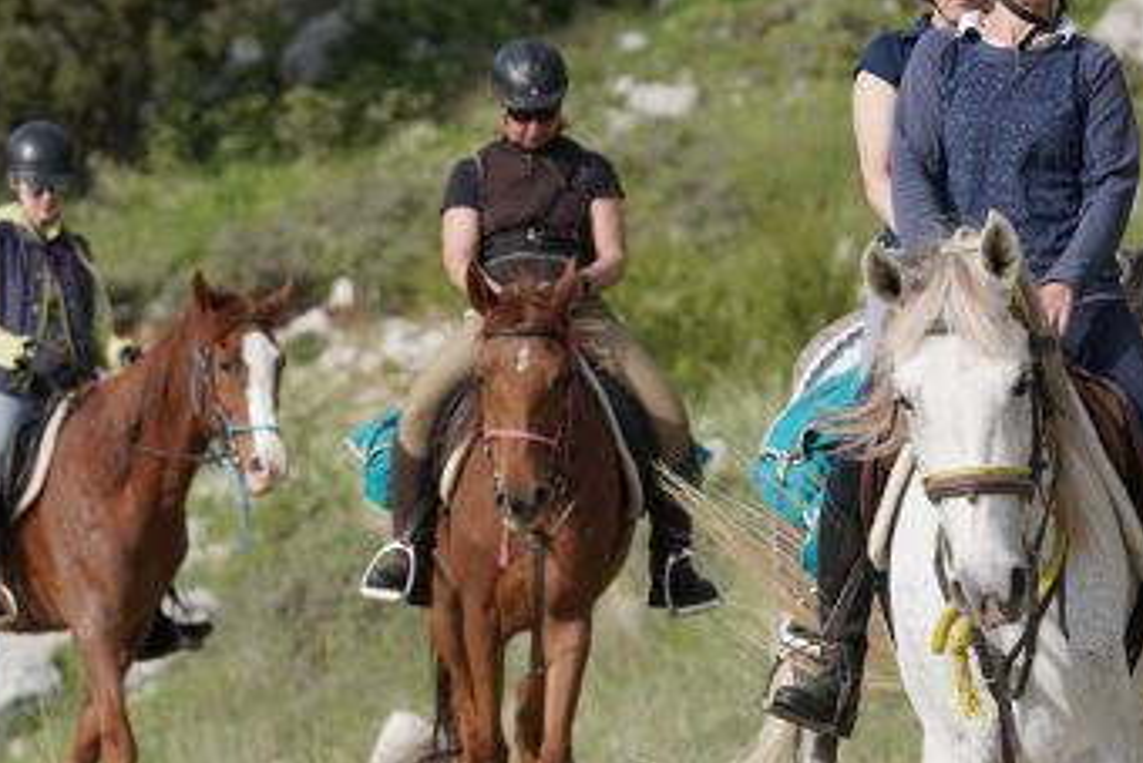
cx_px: 602
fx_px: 9274
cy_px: 376
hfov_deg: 7.1
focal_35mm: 292
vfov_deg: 4.7
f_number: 4
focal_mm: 124
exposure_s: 1/1250
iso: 200
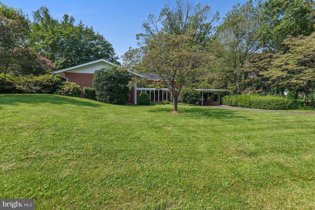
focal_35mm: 16
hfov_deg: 96.7
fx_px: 140
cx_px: 158
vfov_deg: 73.8
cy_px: 105
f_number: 8
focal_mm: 16
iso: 200
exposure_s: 1/500
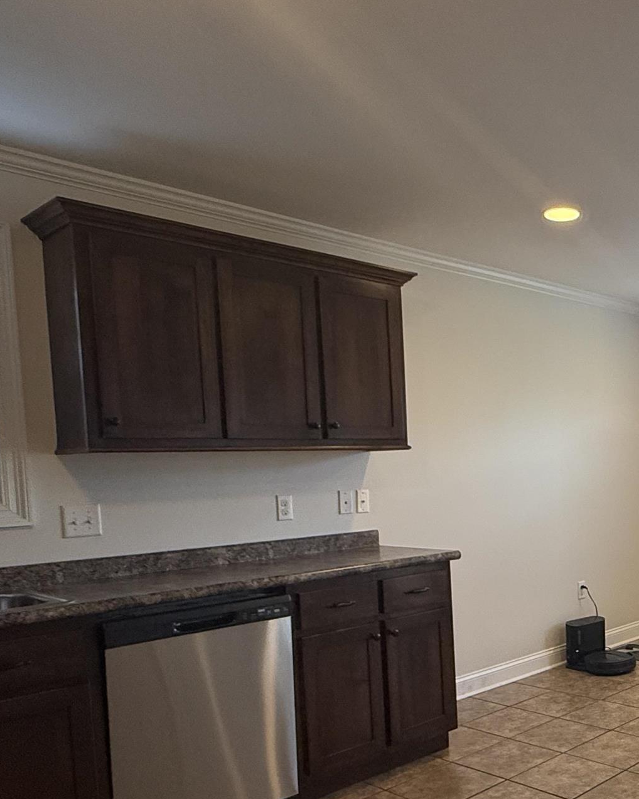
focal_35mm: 33
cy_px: 519
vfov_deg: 53.4
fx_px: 780
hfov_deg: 39.6
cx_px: 629
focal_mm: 2.22
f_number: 2.2
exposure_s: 1/120
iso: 200
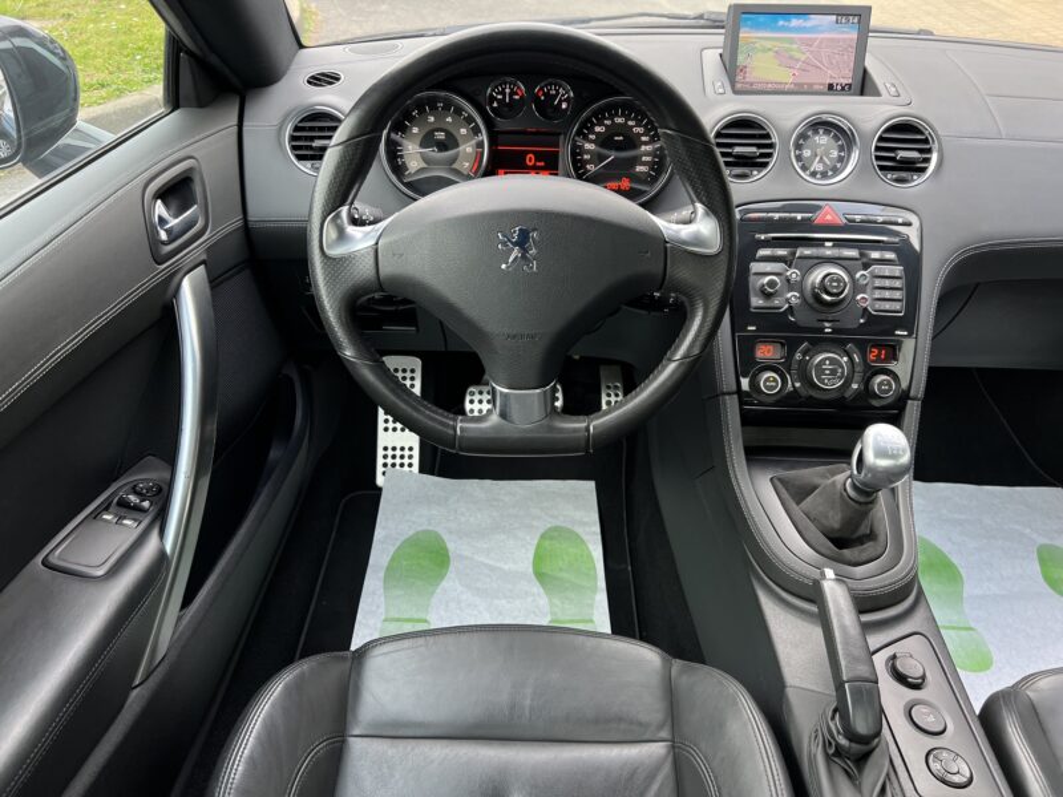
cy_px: 398
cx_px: 532
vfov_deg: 53.1
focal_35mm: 26
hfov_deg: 67.3
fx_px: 798
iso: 100
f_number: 1.5
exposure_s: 1/121
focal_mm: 5.7
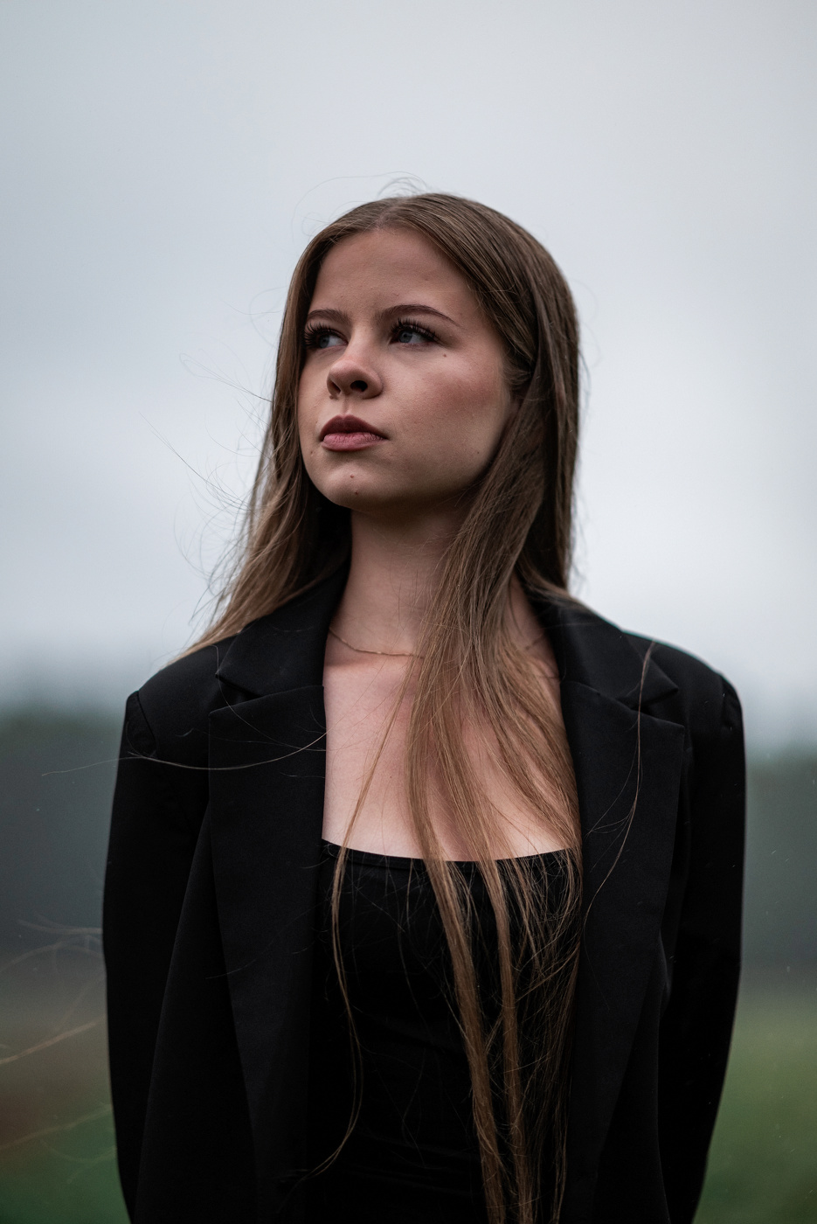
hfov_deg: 13.1
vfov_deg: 19.4
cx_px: 408
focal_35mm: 105
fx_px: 3570
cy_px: 612
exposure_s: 1/4000
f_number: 1.6
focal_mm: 105
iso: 160
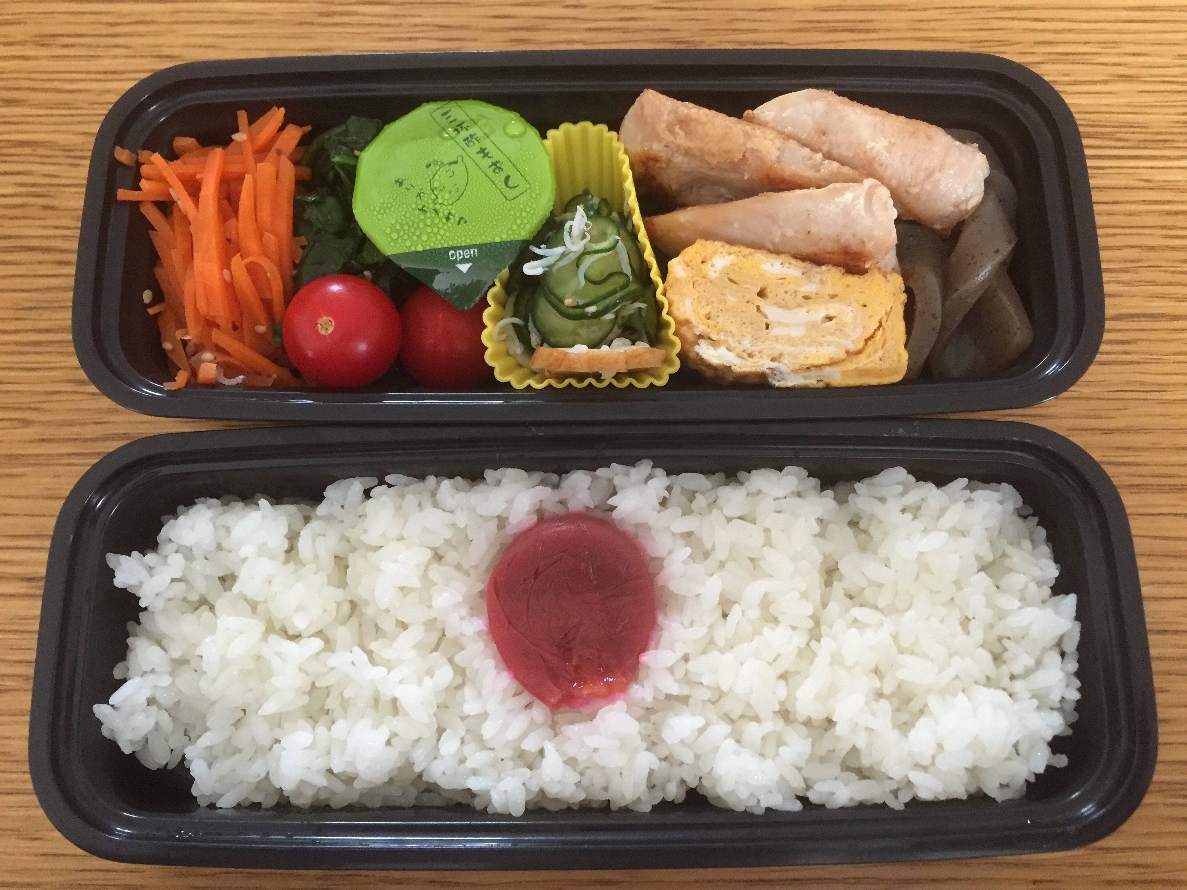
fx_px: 994
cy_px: 445
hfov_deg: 61.7
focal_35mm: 29
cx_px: 594
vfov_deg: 48.2
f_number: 2.2
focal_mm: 4.15
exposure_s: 1/17
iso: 250
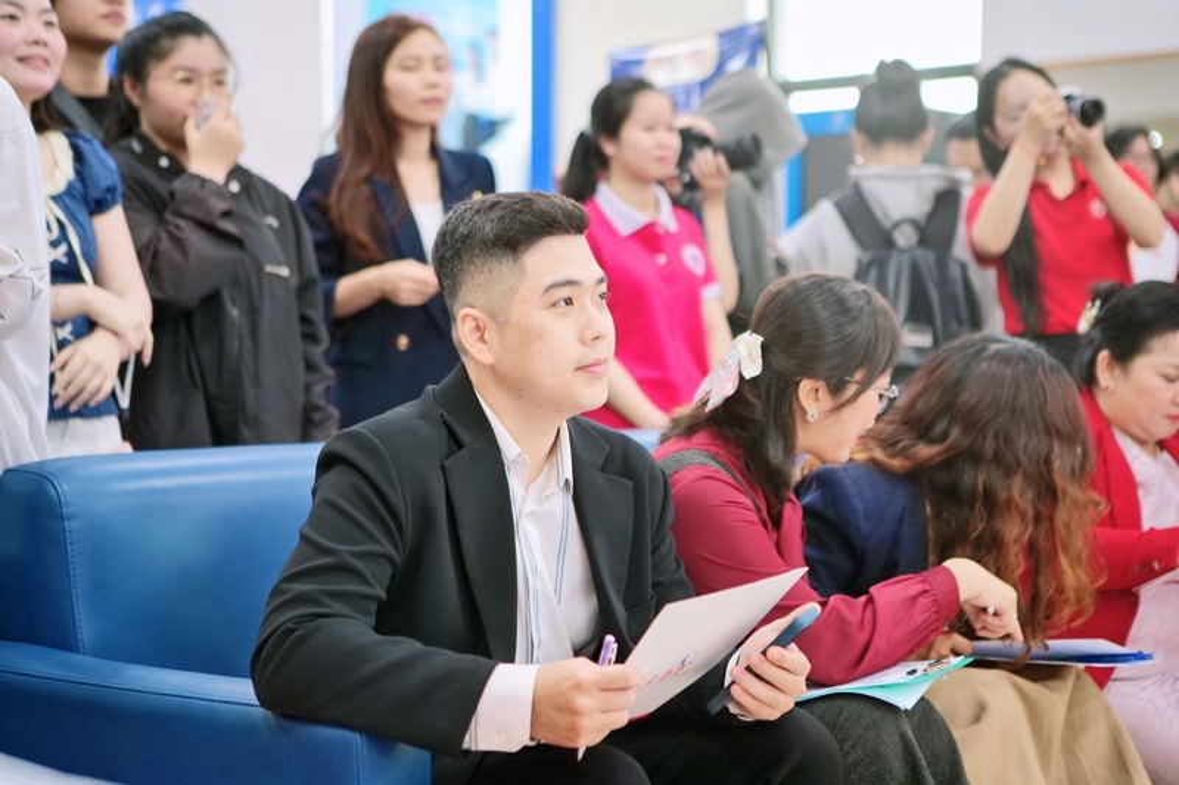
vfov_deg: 20.0
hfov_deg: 29.7
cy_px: 392
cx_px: 590
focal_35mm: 68
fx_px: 2226
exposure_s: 1/200
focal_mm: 68
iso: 2000
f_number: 2.8
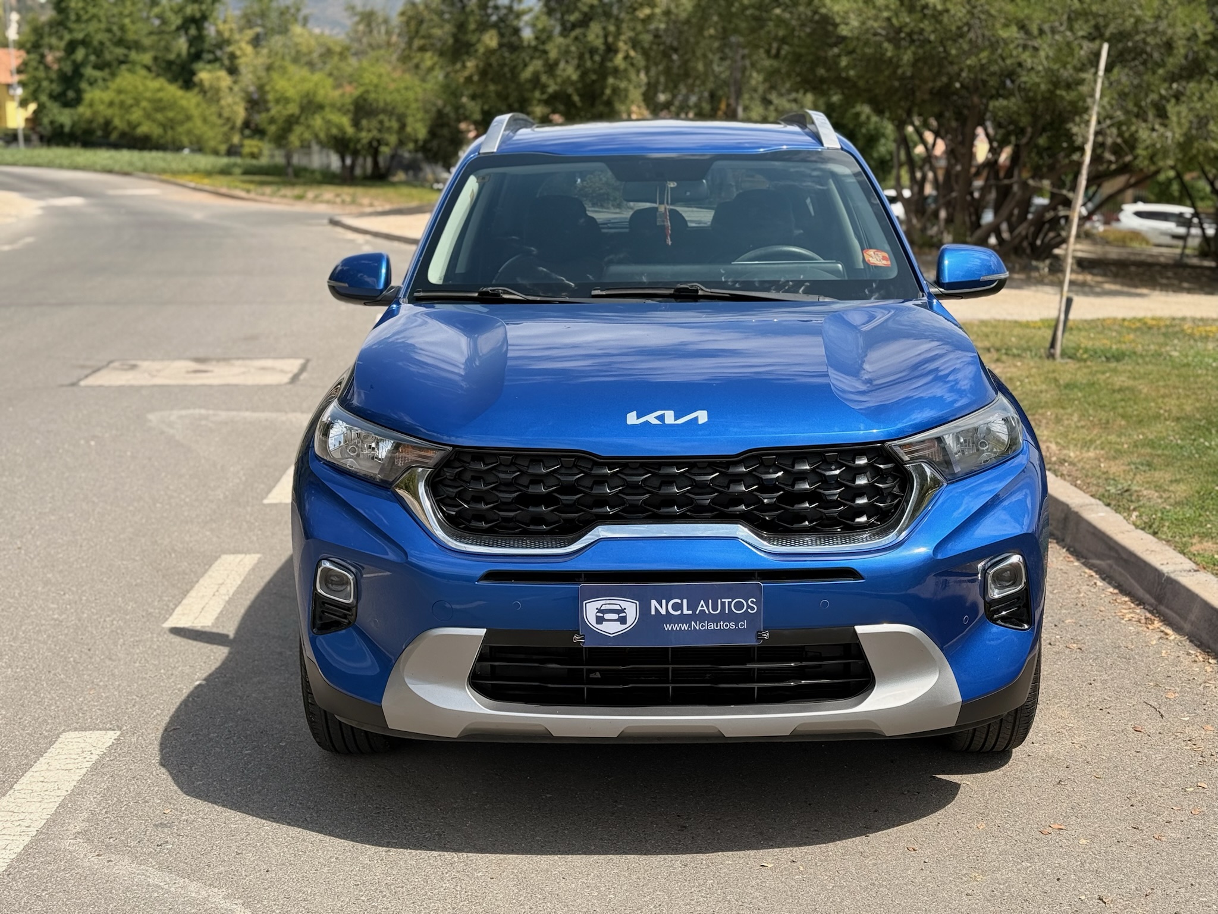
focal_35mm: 48
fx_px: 1689
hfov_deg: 39.7
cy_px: 457
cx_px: 609
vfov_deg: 30.3
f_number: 1.78
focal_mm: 6.76
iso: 64
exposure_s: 1/3534
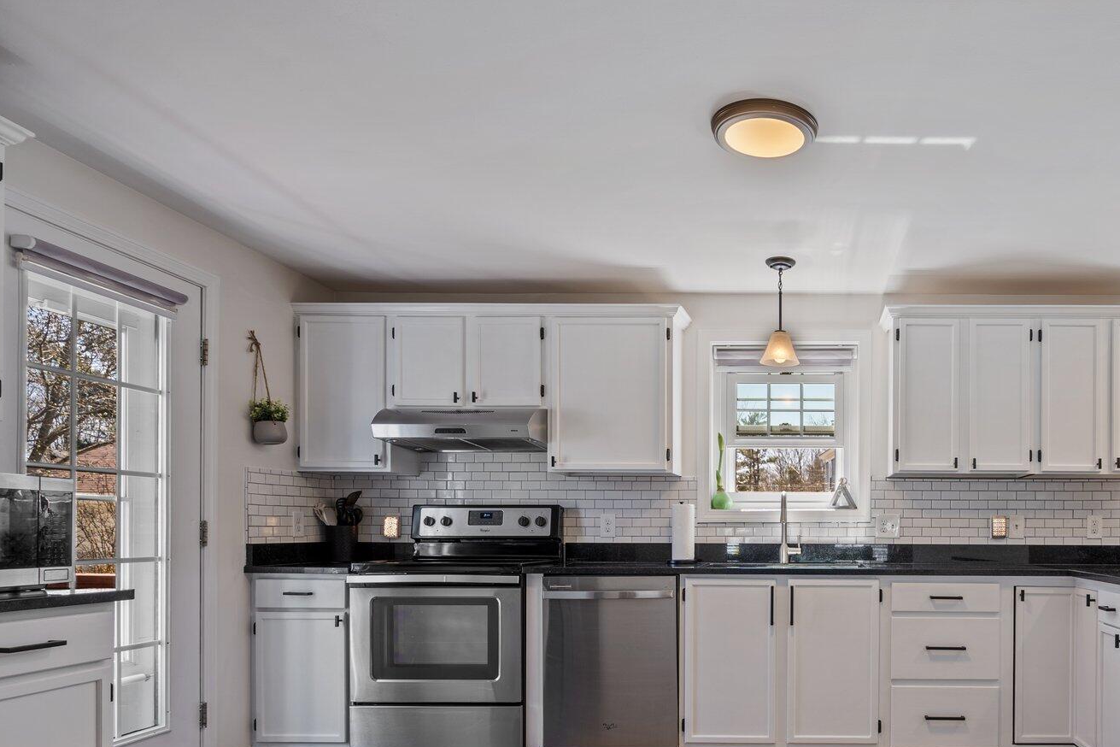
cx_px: 799
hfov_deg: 68.2
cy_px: 521
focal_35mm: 25
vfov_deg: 50.0
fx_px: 778
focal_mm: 16
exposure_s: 1
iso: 50
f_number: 10
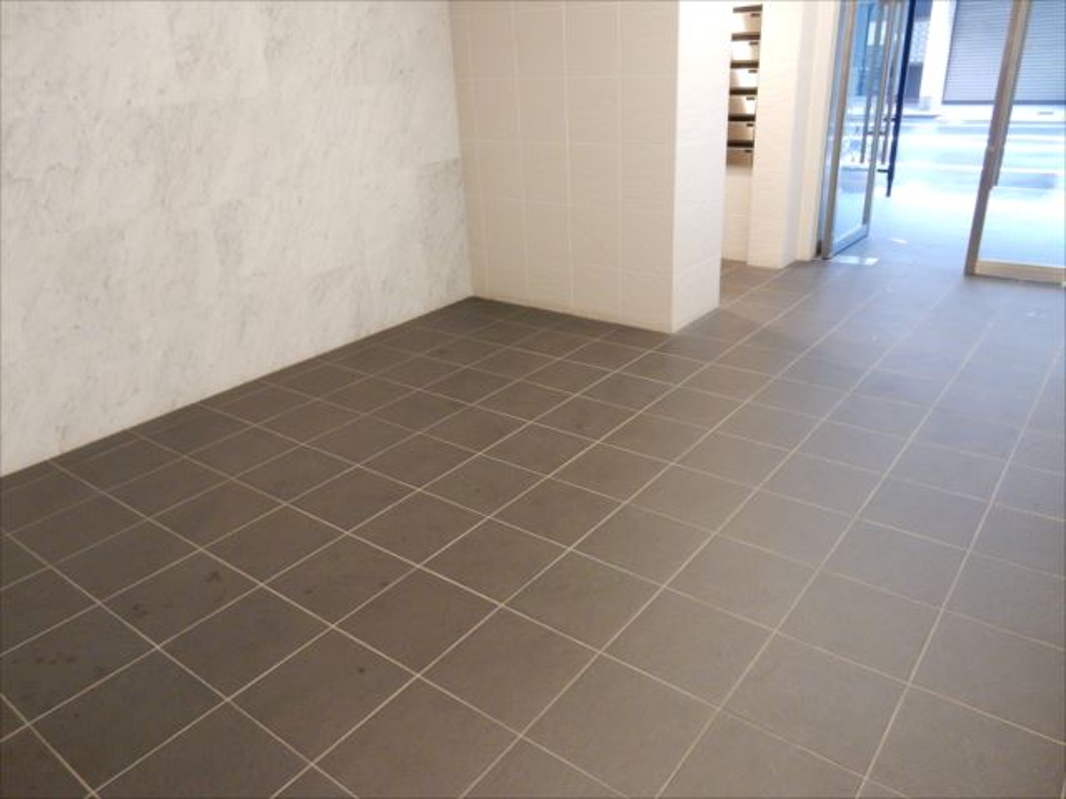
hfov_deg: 69.4
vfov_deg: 54.9
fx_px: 770
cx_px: 533
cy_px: 400
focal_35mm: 25
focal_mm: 4.5
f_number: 3.7
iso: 200
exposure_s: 1/3
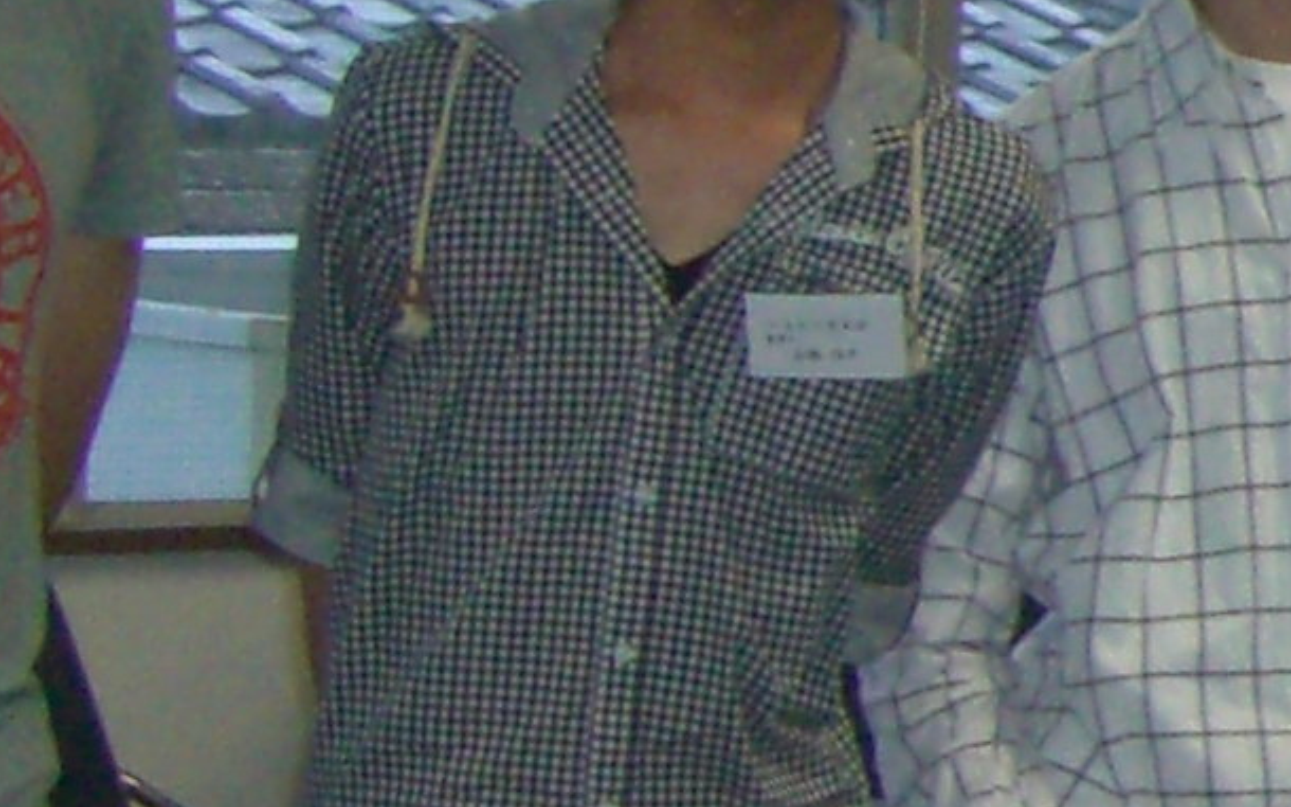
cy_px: 267
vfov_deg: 5.4
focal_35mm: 241
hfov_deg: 7.7
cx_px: 3666
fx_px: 8478
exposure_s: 1/60
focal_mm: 7.9
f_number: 2.8
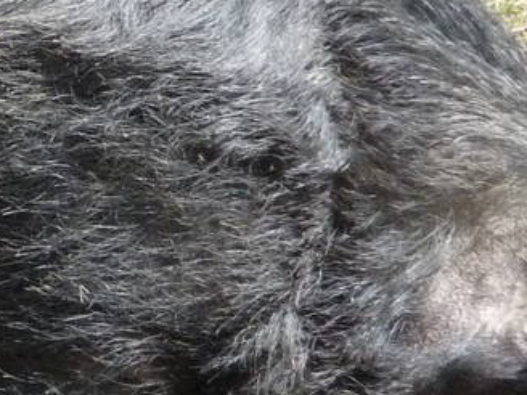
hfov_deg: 1.9
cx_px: -344
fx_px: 15742
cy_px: 267
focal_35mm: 1034
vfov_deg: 1.4
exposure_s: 1/500
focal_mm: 36.4
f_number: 4.8
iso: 400
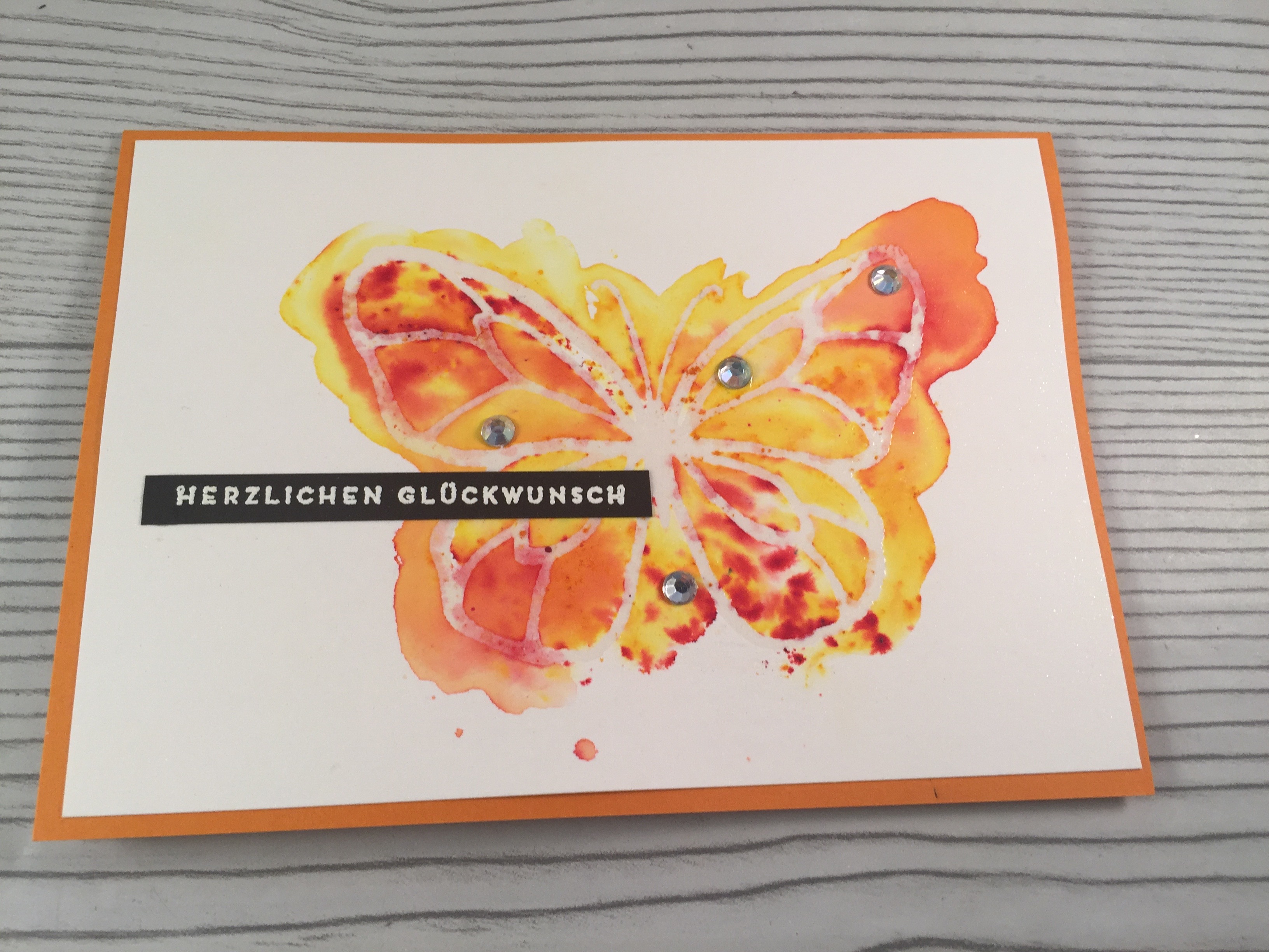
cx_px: 634
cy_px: 476
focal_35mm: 29
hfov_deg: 61.7
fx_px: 1063
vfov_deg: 48.2
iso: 40
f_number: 2.2
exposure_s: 1/50
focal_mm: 4.15
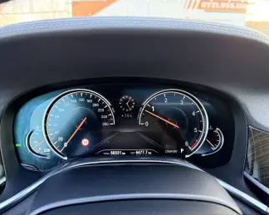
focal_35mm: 26
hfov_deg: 66.0
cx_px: 130
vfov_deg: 54.9
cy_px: 104
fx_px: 207
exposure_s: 1/50
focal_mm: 6.76
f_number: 1.78
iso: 500
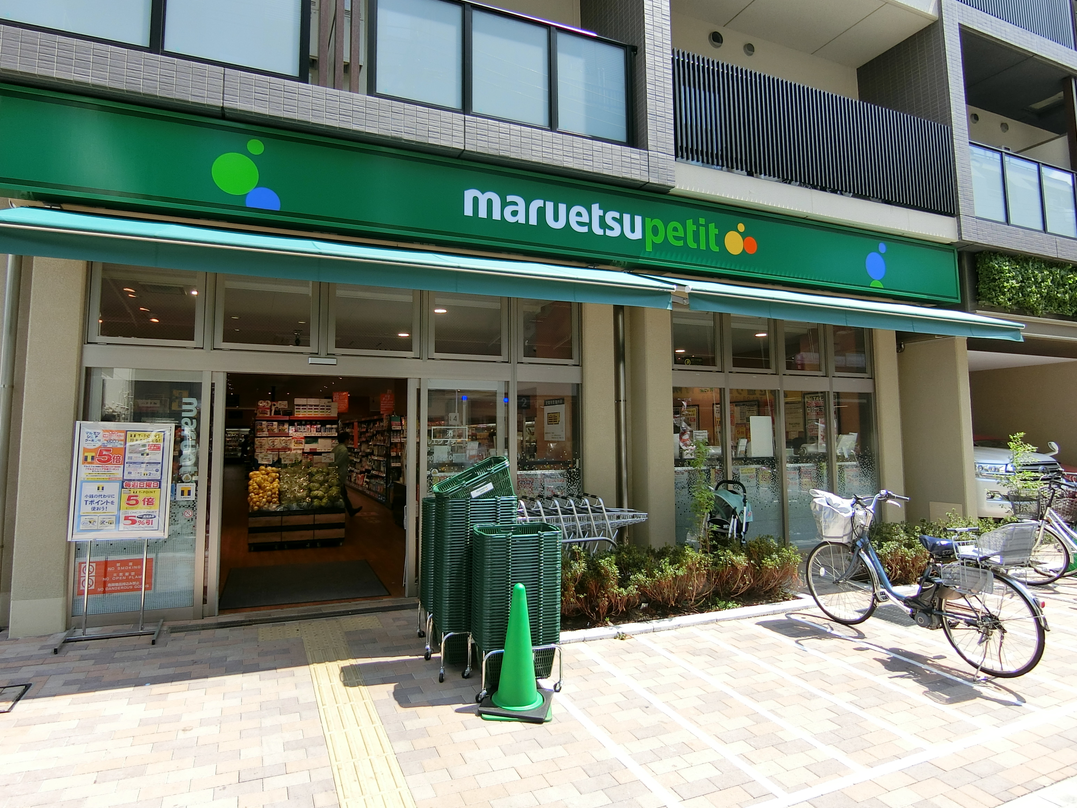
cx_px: 512
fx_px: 622
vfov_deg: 65.9
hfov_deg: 81.7
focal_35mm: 20
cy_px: 385
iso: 80
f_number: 2.7
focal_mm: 4.06
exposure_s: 1/640
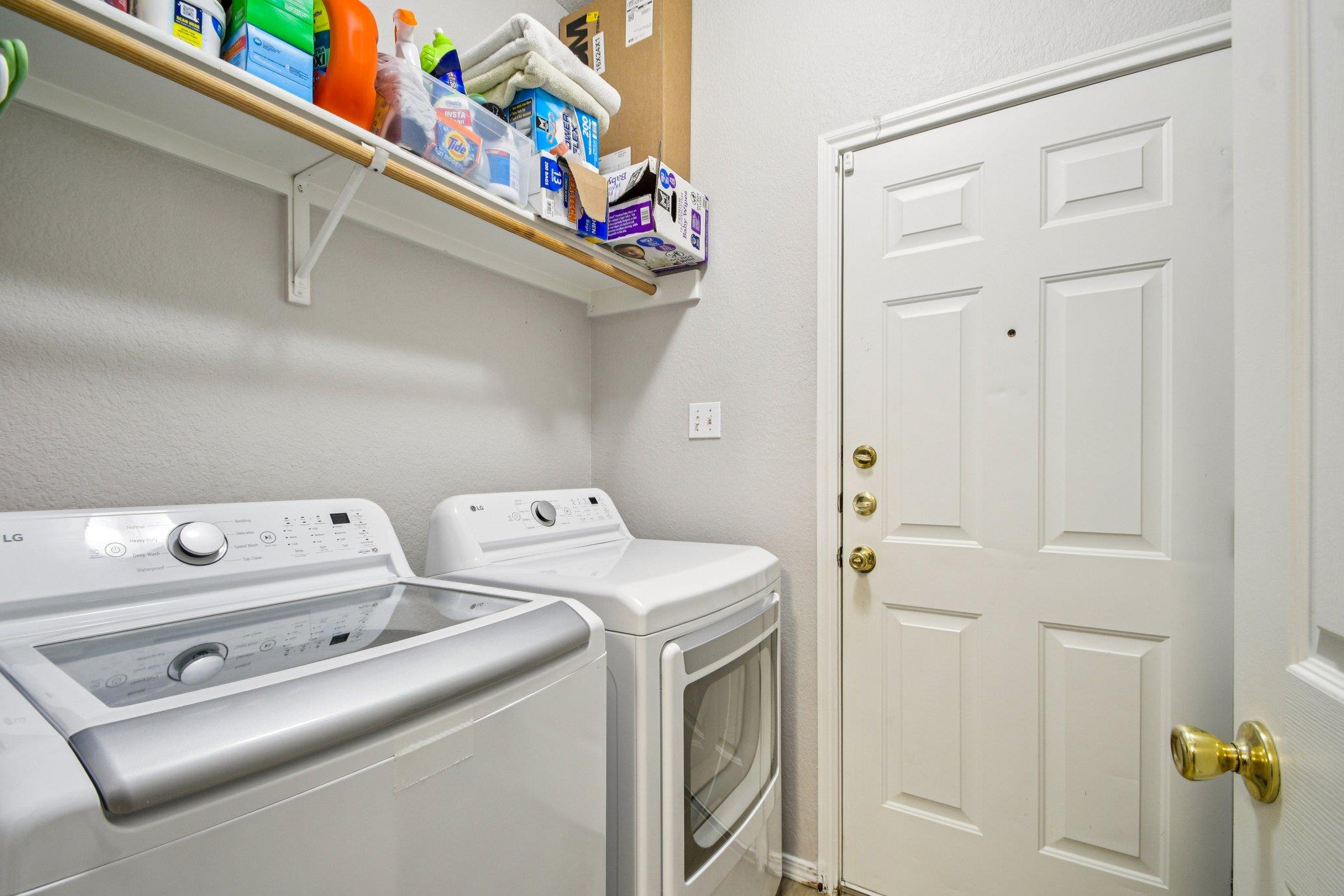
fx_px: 560
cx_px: 672
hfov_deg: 100.4
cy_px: 448
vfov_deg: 77.3
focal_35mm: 15
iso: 400
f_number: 8
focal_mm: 10
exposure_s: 1/5
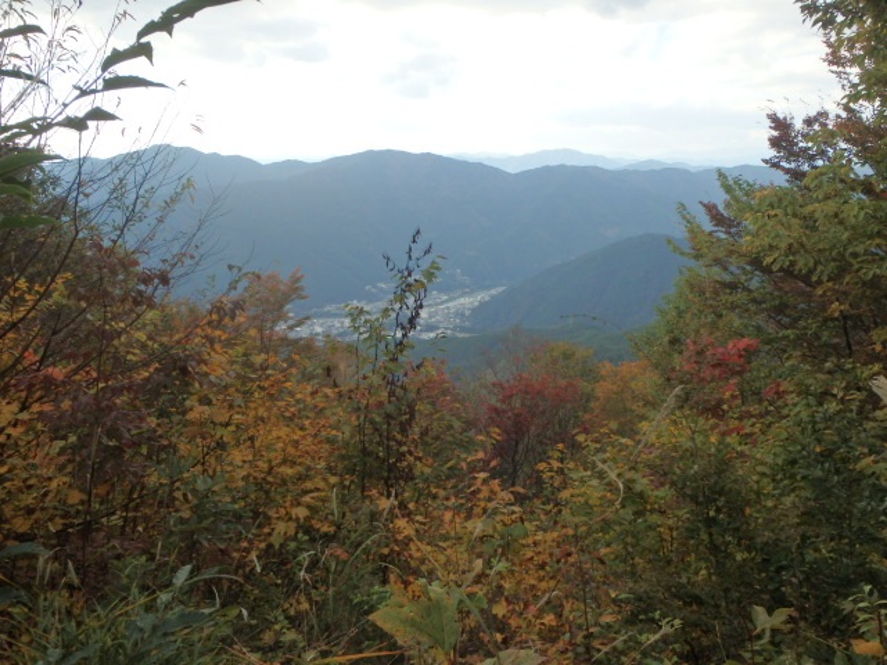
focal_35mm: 32
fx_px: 820
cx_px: 444
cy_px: 332
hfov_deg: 56.8
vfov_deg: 44.2
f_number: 4.2
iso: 125
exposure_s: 1/400
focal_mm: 5.7
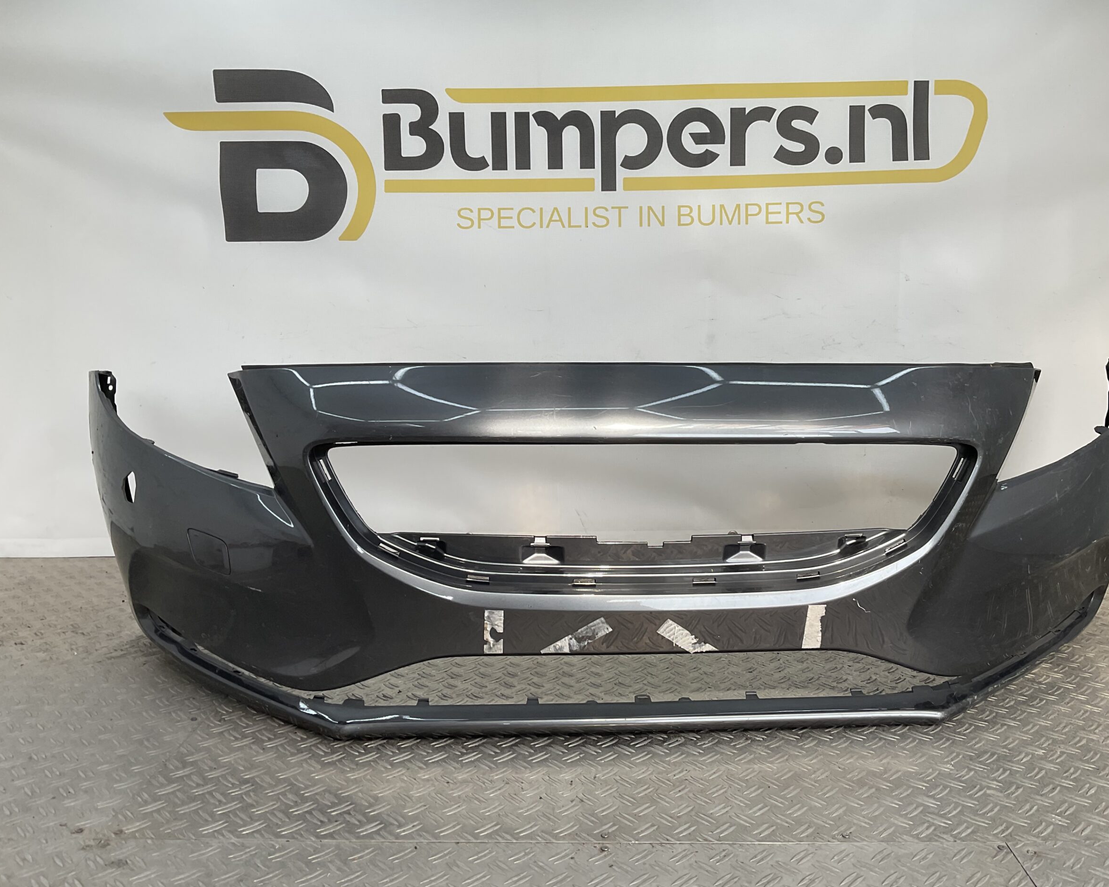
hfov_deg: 57.1
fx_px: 1017
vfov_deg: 47.1
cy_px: 440
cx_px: 605
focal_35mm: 31
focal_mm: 3
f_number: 1.8
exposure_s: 1/280
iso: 16
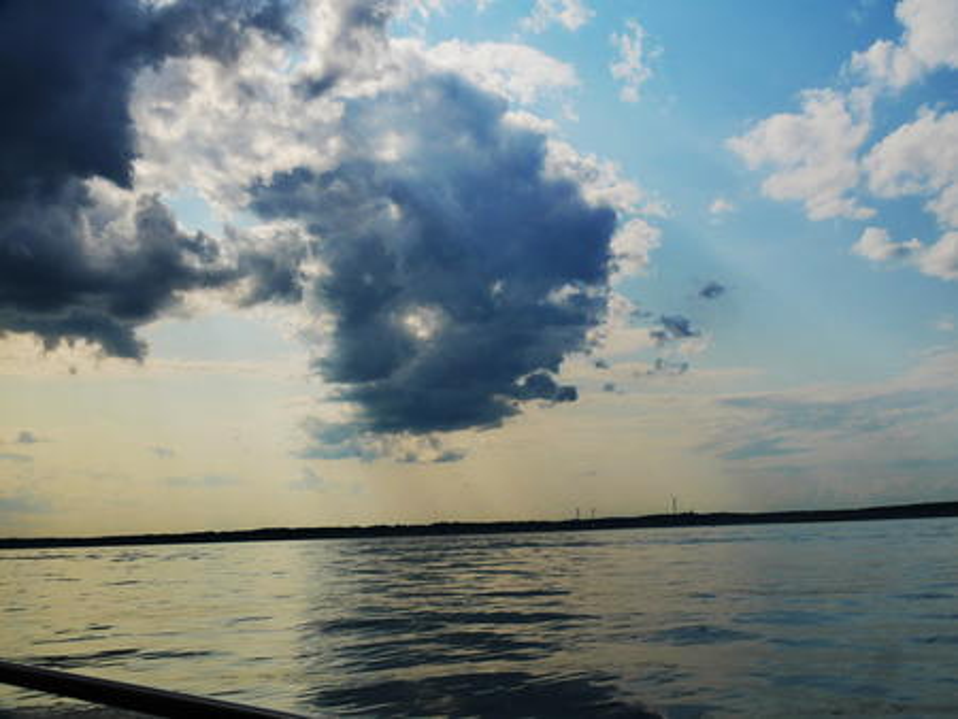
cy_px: 360
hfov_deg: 53.9
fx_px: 941
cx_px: 479
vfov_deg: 41.8
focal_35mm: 34
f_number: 10
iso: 200
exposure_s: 1/500
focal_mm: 17
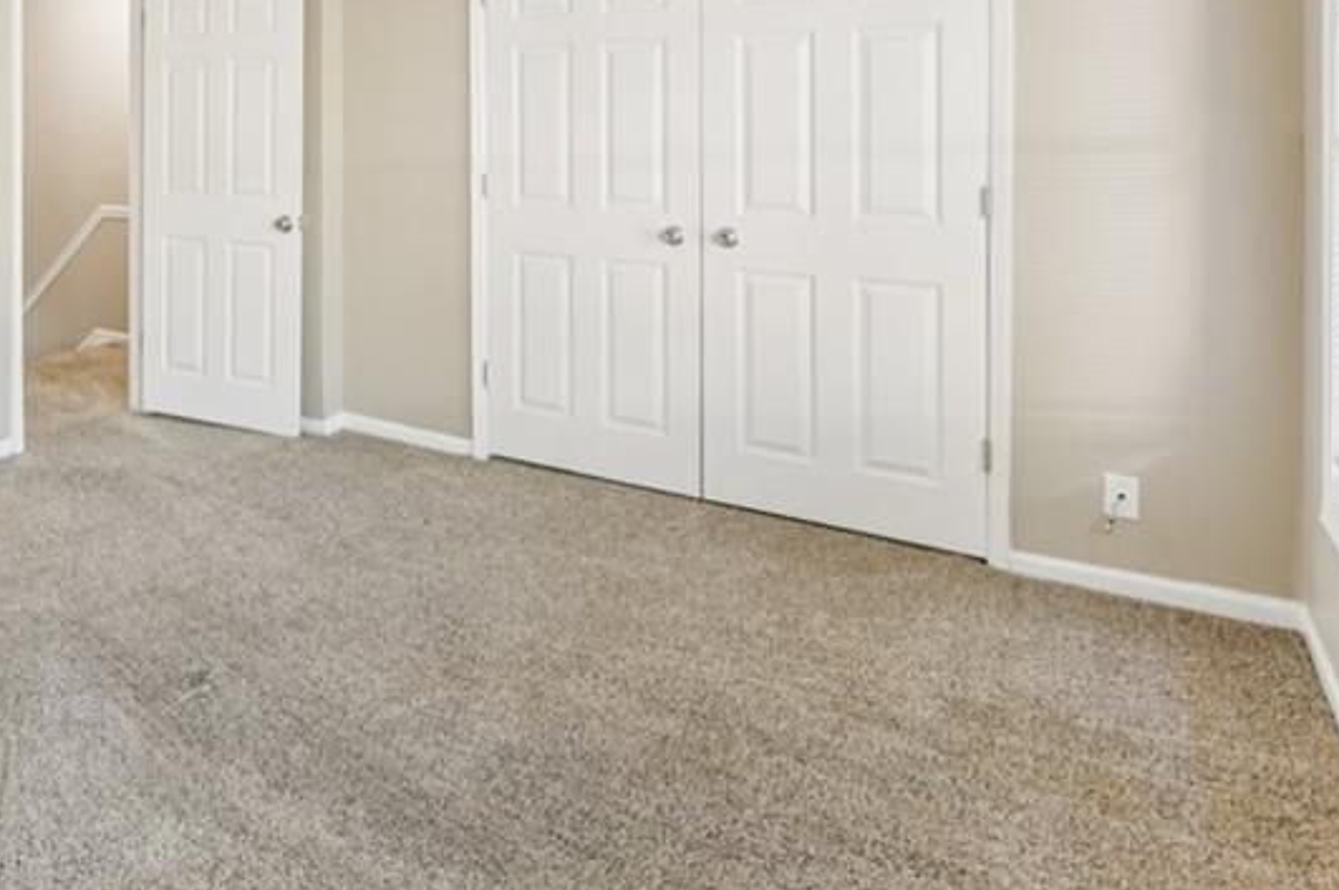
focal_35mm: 27
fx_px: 1003
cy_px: 145
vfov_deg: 44.8
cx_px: 141
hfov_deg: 58.1
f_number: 8
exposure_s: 1/13
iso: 400
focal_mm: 14
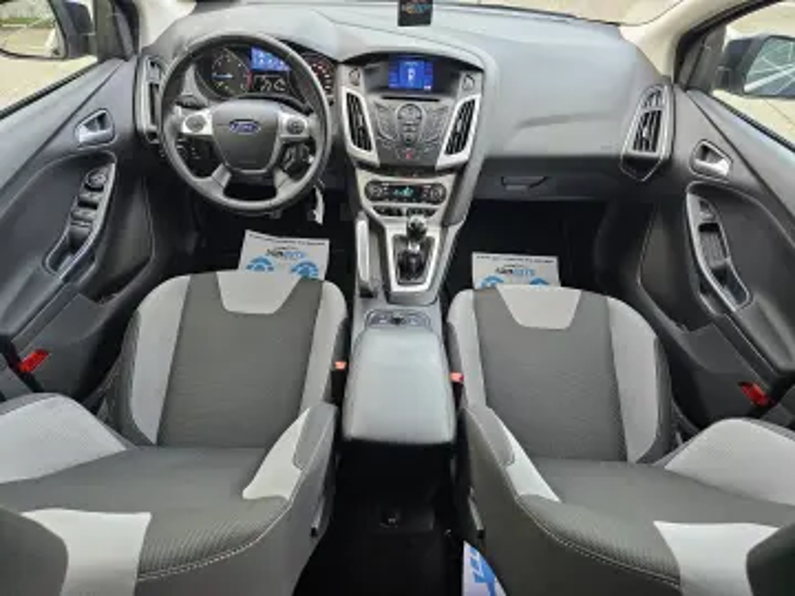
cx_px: 398
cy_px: 298
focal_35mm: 23
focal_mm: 6.3
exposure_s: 1/100
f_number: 1.7
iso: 640
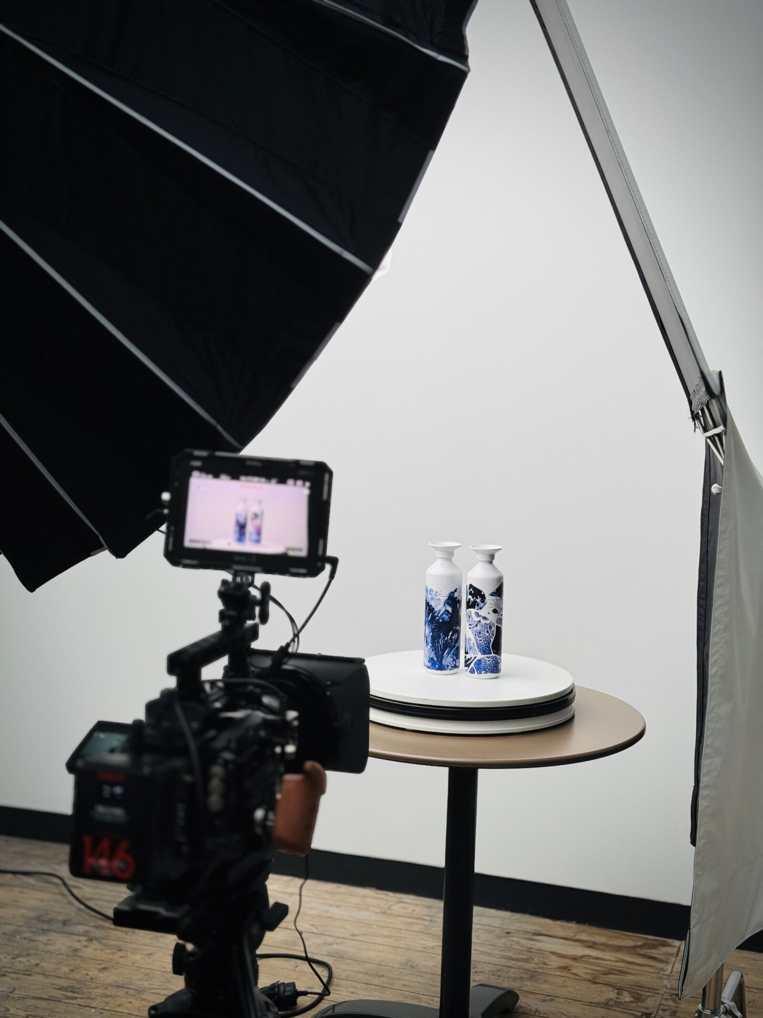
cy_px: 509
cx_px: 382
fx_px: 1411
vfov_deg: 39.7
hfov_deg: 30.3
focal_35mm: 48
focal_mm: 6.76
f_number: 1.78
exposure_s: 1/464
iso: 64
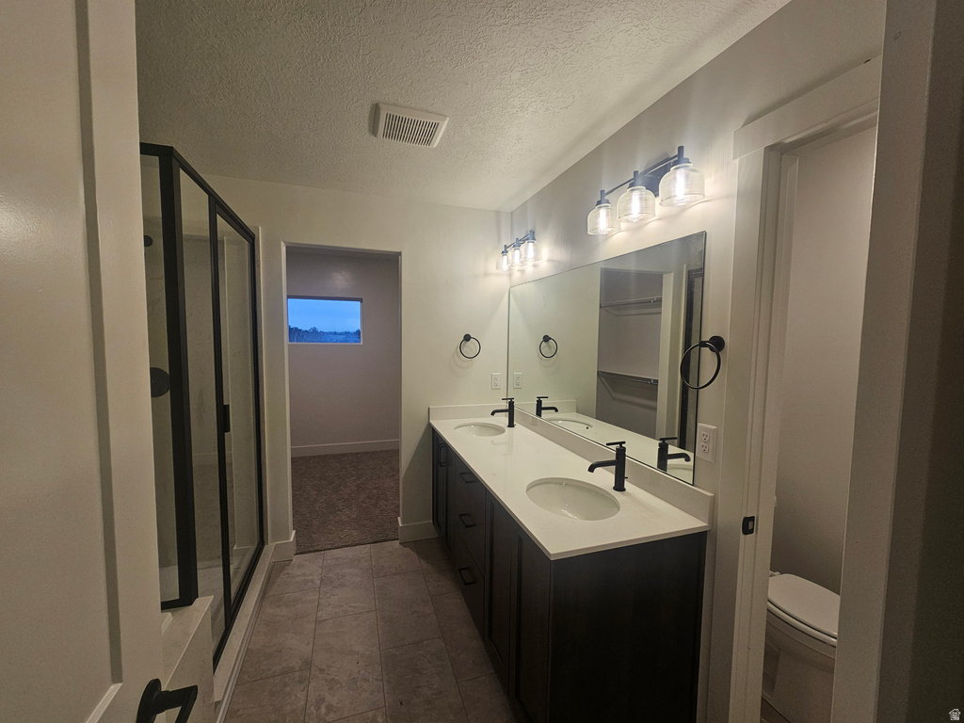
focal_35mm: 13
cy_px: 362
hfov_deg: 106.2
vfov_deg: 89.9
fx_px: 362
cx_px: 482
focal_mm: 2.2
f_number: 2.2
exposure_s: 1/120
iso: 64
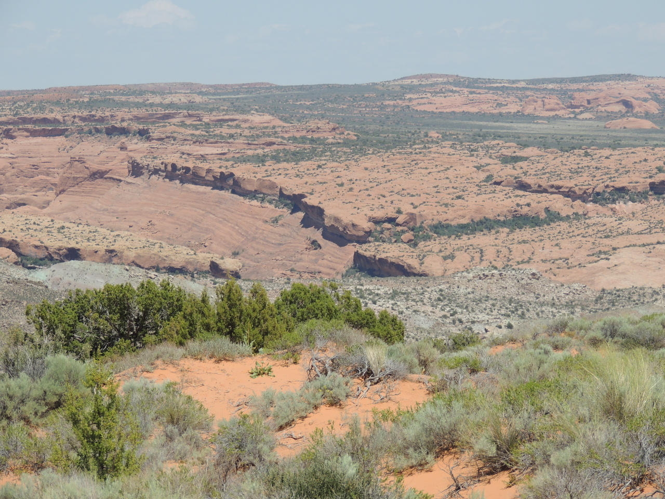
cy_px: 250
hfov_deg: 9.9
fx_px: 3842
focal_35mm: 200
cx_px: 332
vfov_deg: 7.4
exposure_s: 1/800
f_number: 4.6
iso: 100
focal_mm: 35.6
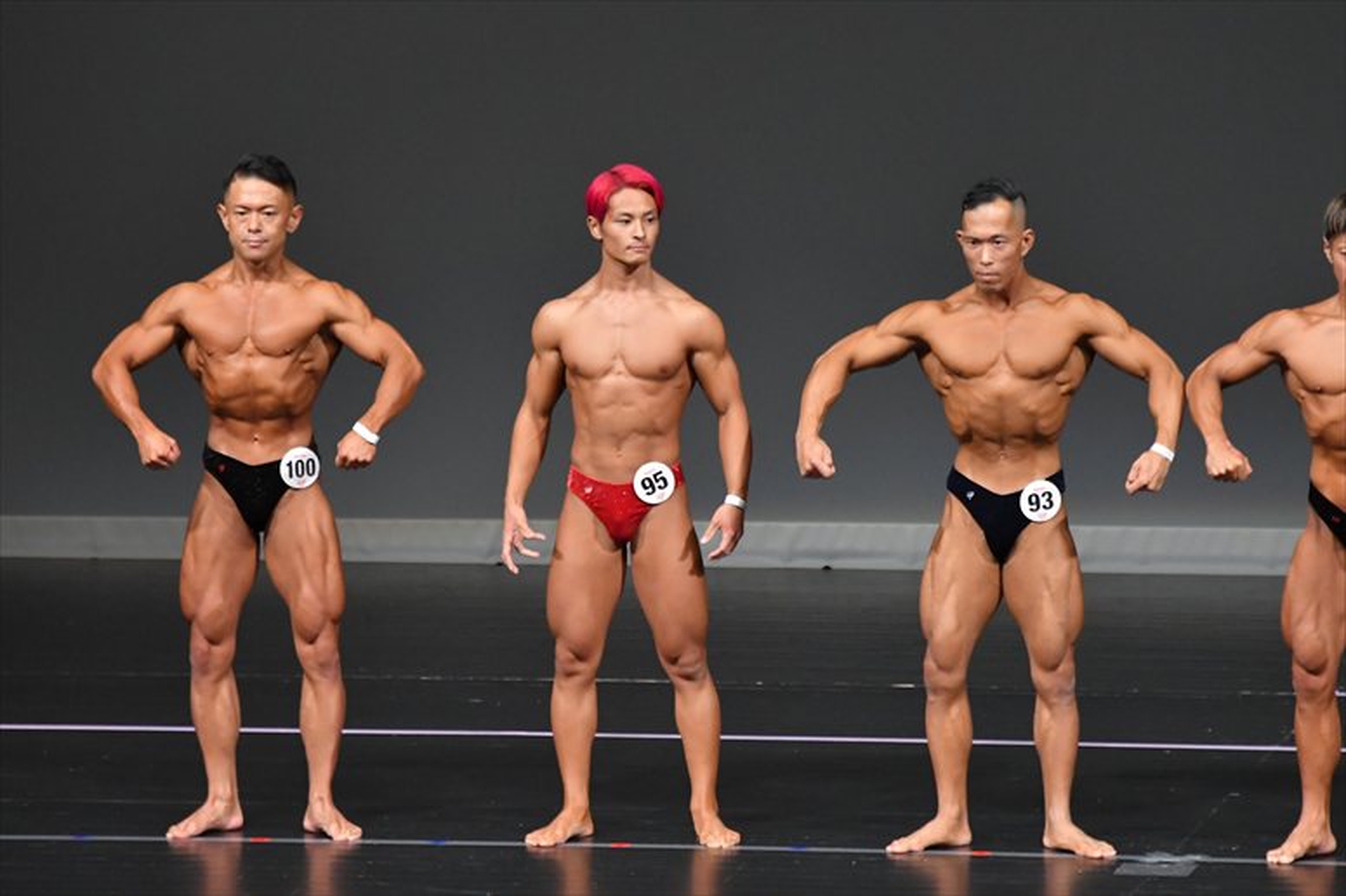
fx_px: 11772
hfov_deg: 6.5
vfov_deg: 4.4
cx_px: 673
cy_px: 448
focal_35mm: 315
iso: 4000
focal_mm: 210
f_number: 5.6
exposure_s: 1/400
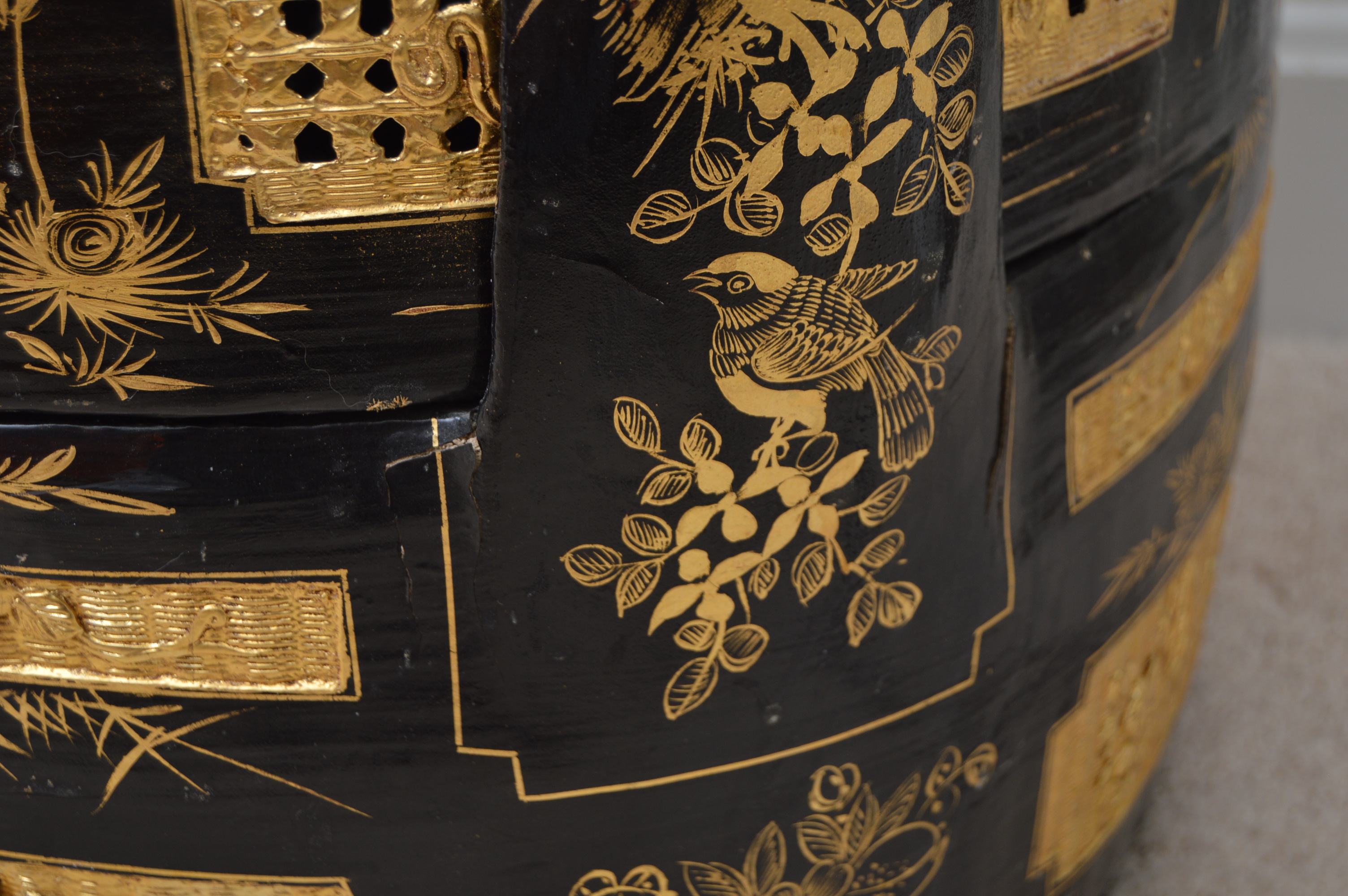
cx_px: 674
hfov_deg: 28.1
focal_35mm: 72
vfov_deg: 18.9
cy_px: 448
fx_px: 2694
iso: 200
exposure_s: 1/160
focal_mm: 48
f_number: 5.3
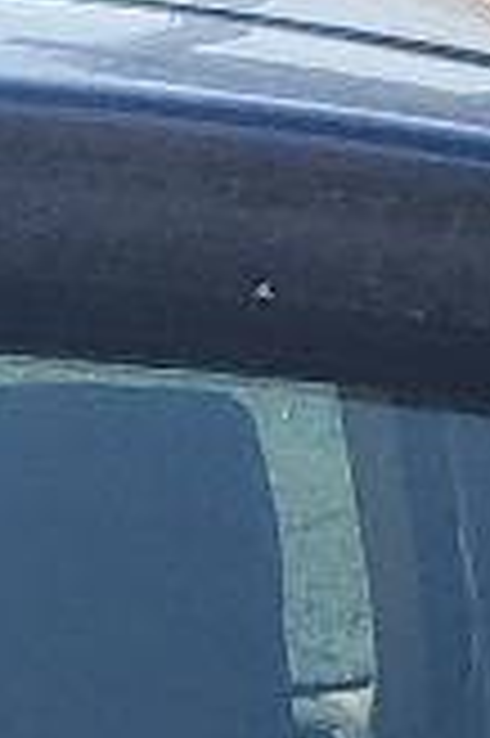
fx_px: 5401
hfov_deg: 4.9
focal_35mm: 264
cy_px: 1642
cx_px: -1056
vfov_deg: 7.4
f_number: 1.5
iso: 50
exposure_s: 1/3333
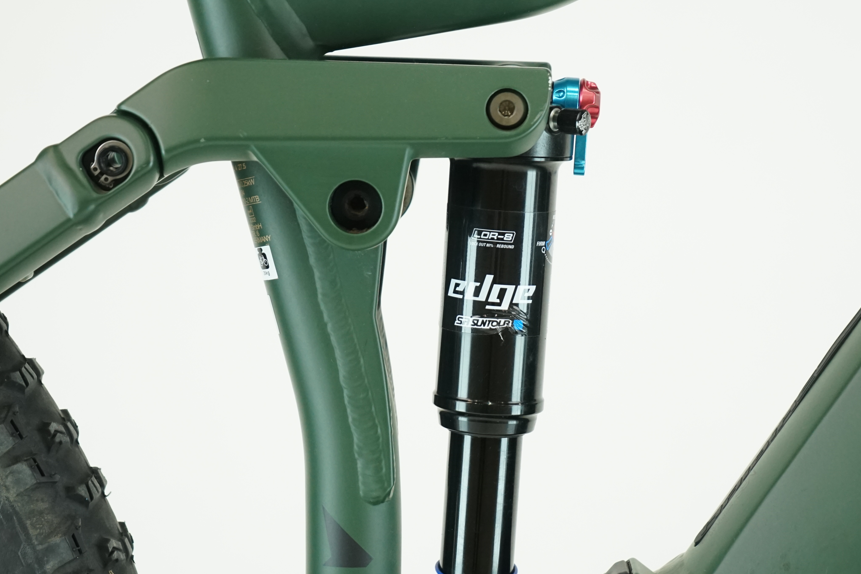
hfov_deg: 19.8
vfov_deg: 13.3
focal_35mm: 103
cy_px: 308
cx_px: 497
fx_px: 2463
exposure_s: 1/200
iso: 1600
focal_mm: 70
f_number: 5.6
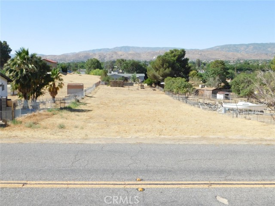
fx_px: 318
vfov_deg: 36.0
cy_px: 103
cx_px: 138
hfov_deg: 46.8
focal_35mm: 40
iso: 125
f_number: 3.6
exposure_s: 1/800
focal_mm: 7.1
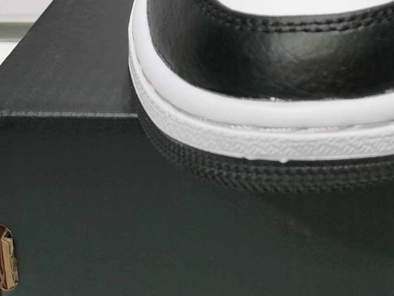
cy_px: -205
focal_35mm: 100
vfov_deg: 13.5
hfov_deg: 18.3
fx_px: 1138
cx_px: 508
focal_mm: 5.58
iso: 50
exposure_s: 1/452
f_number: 1.8
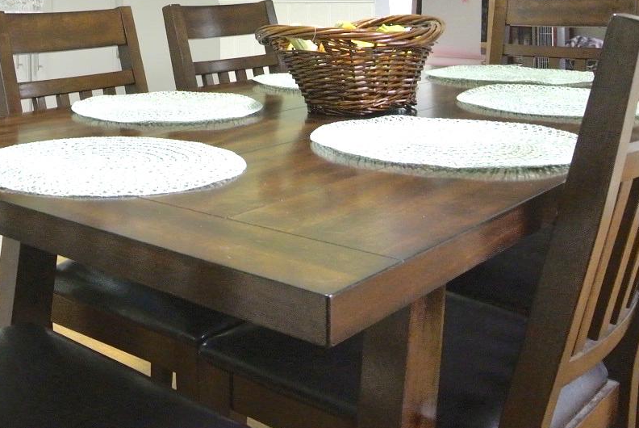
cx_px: 98
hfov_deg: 41.8
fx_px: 782
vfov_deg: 28.8
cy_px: 7
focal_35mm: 44
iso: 720
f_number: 3.5
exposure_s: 1/30
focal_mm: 6.7
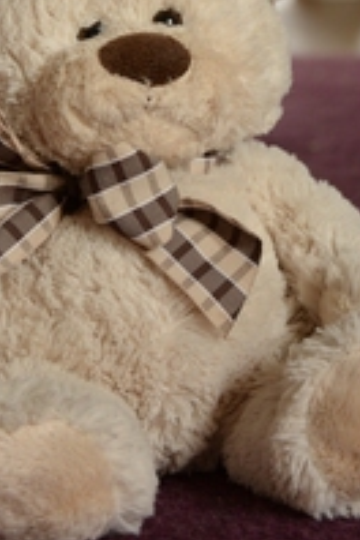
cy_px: -19
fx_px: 2297
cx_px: 215
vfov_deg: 13.2
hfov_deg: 9.0
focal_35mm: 153
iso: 320
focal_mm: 45
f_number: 4.8
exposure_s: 1/4
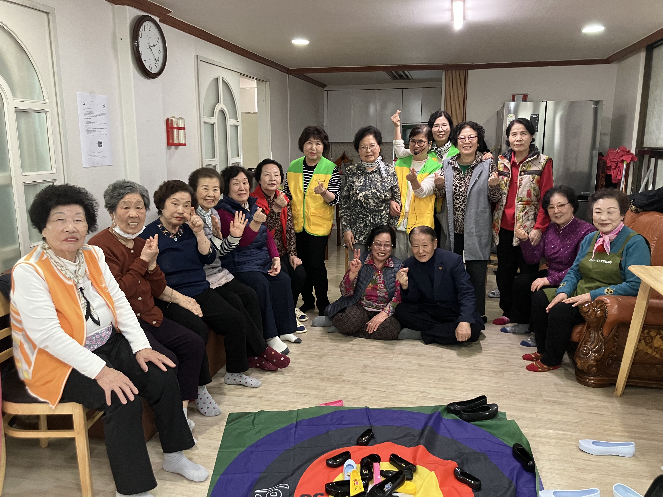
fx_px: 536
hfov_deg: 63.4
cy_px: 248
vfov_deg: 49.7
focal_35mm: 28
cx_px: 332
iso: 250
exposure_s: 1/60
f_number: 1.8
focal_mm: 3.99
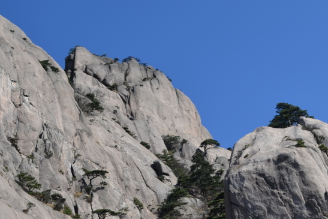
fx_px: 665
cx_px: 251
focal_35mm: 73
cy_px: 90
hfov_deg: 27.3
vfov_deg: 18.7
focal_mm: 26
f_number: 7.1
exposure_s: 1/200
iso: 100
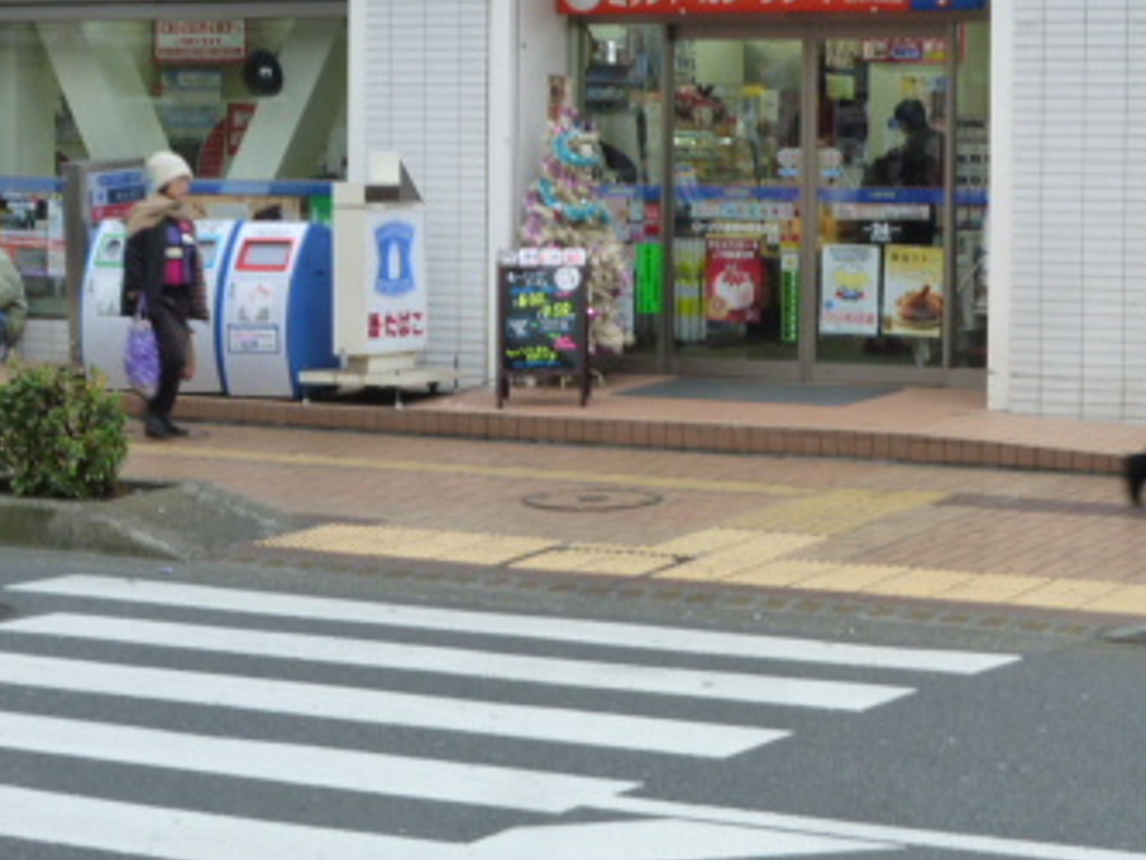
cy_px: 210
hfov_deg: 20.2
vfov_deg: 15.3
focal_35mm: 96
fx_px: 3179
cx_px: 912
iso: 125
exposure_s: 1/50
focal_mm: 8.9
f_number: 4
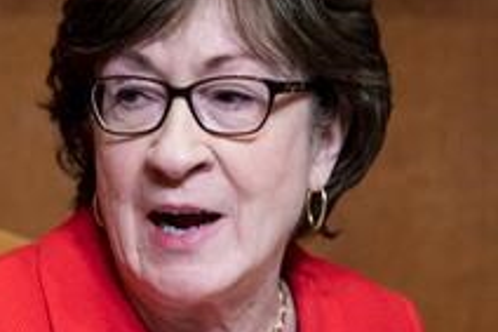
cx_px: 23
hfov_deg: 3.2
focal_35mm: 645
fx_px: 8915
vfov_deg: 2.1
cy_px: 284
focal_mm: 140
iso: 2000
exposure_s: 1/250
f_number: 2.8
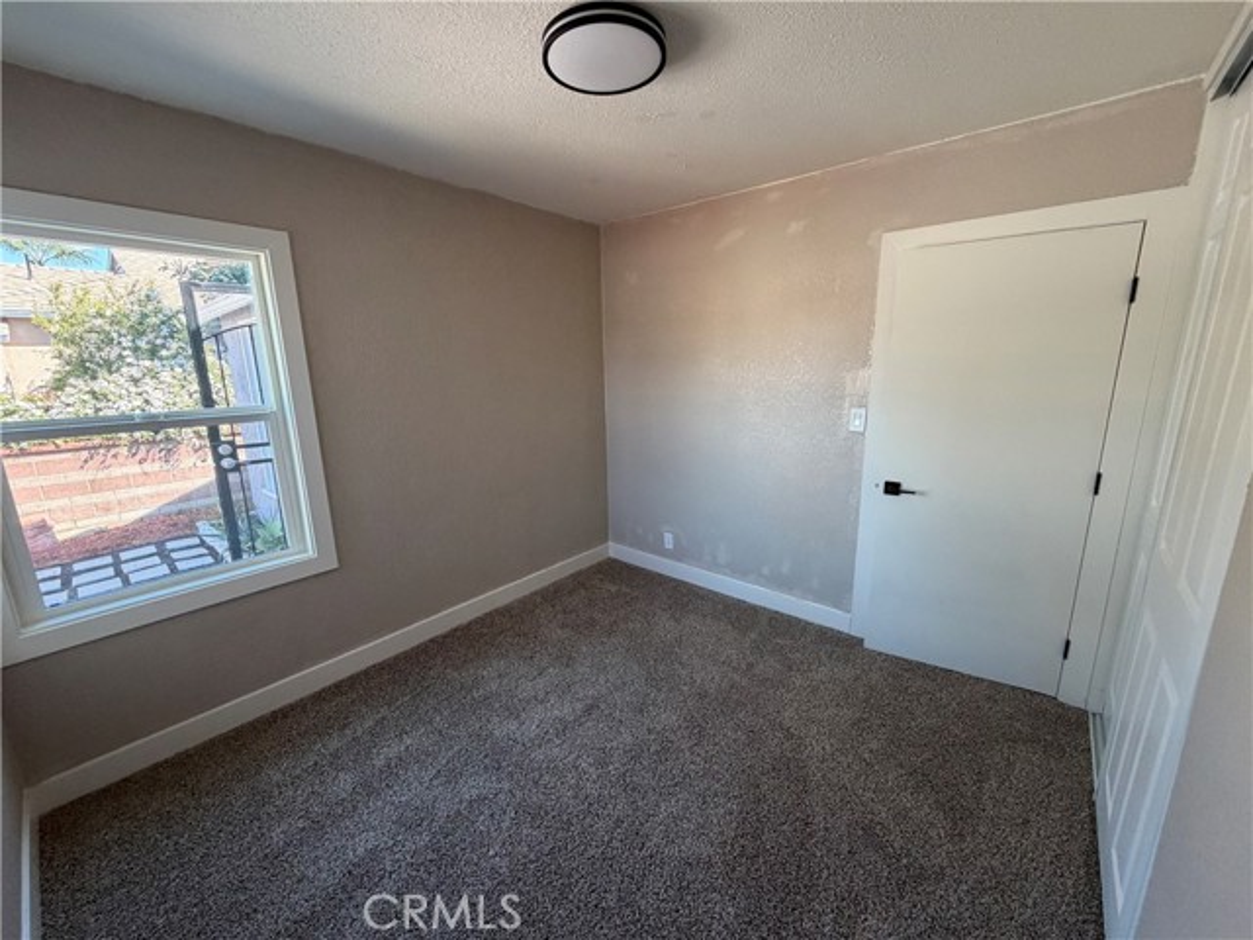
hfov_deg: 102.1
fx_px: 507
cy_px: 470
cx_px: 626
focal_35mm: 14
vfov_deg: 85.7
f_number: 2.2
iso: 250
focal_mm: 2.22
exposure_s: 1/121
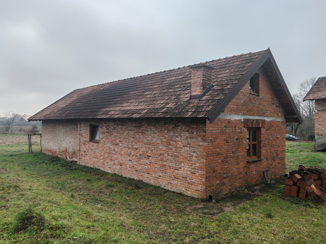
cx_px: 163
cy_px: 122
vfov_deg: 51.4
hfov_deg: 65.3
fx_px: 254
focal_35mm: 27
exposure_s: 1/250
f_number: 1.9
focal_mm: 6.12
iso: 50
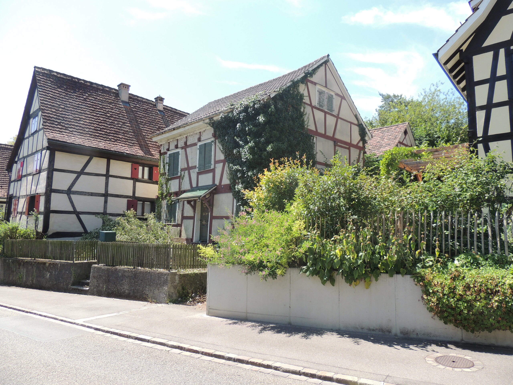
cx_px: 256
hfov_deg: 71.6
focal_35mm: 24
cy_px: 192
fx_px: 356
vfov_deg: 56.8
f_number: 3
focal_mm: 4.3
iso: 100
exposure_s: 1/500
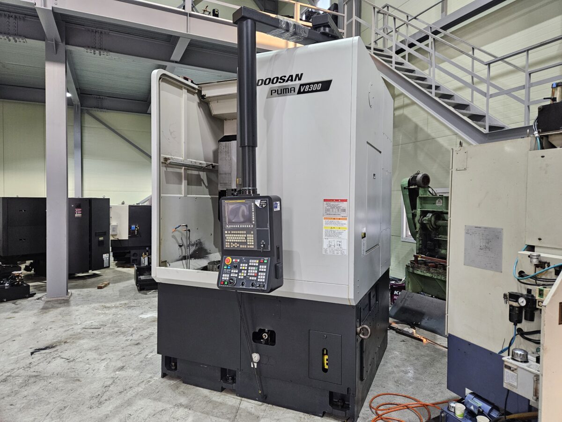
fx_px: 373
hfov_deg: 73.9
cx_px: 281
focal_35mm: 23
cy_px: 211
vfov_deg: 58.9
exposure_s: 1/120
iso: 500
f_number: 1.8
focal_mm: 5.4
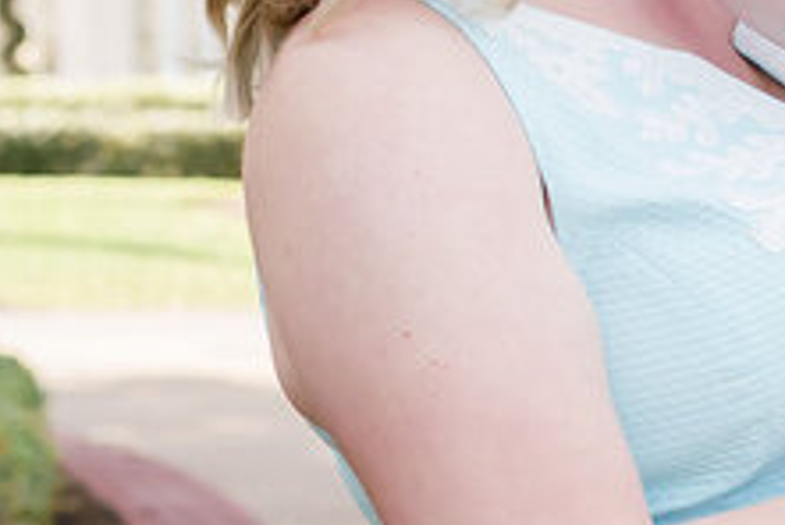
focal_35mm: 190
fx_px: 4149
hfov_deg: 10.5
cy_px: 30
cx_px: 1098
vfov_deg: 7.2
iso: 500
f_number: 3.5
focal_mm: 35
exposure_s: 1/1250
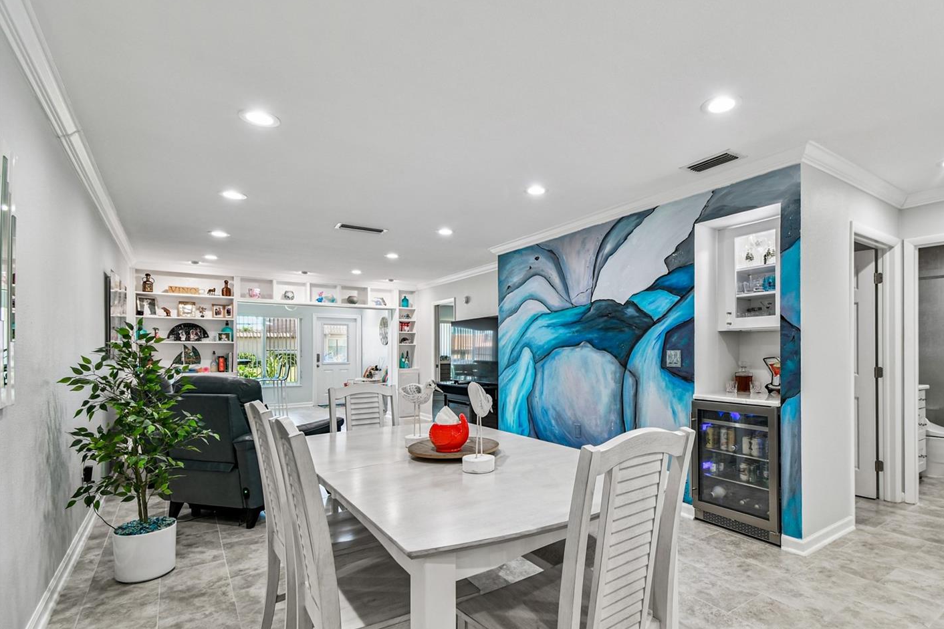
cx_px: 533
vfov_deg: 70.3
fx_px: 446
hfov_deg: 92.8
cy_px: 338
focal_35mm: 17
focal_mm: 10
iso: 100
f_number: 7.1
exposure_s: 1/5
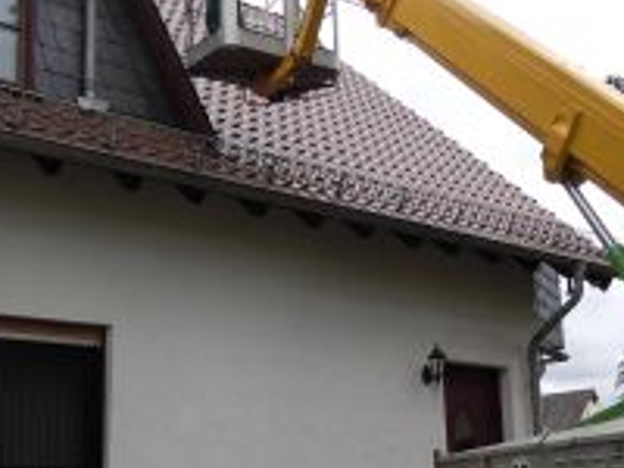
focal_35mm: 60
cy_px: 287
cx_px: 331
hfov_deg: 32.2
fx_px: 1082
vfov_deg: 24.4
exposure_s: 1/640
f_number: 3.5
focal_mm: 5.4
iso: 100
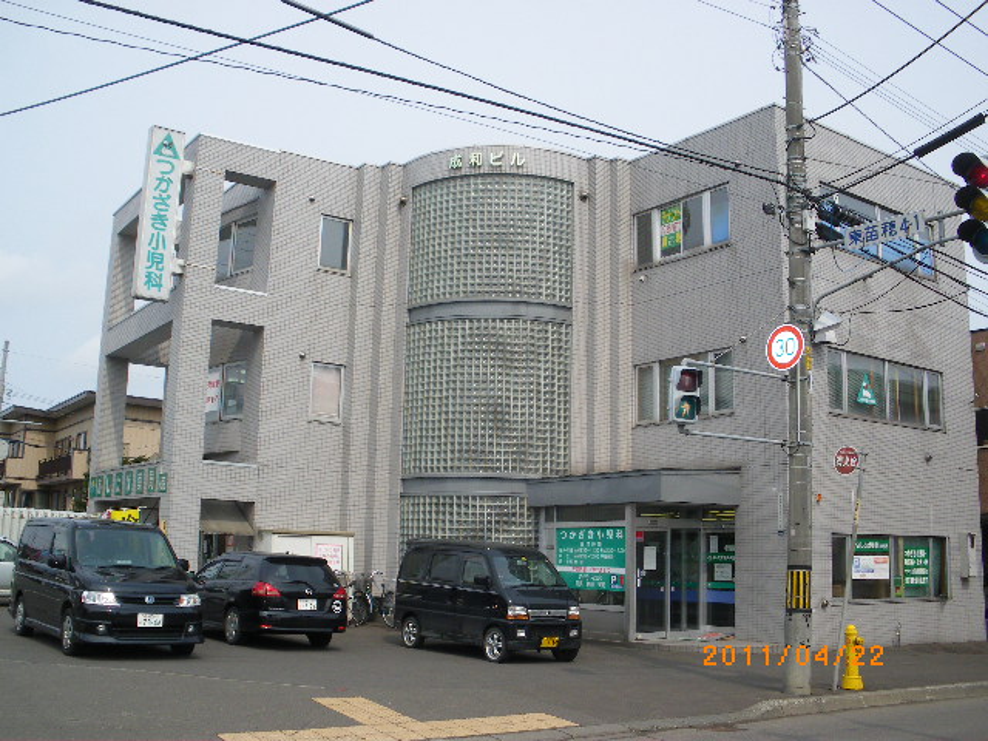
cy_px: 370
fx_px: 1028
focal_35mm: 36
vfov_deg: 39.7
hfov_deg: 51.4
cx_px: 494
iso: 100
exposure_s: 1/400
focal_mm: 6.3
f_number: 5.4
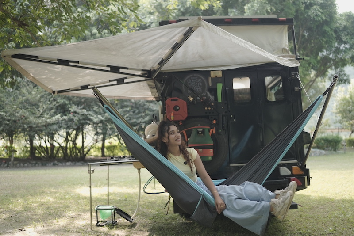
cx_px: 177
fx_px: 344
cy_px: 118
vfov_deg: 37.9
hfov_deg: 54.4
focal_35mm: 35
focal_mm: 35
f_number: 1.8
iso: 1600
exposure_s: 1/200
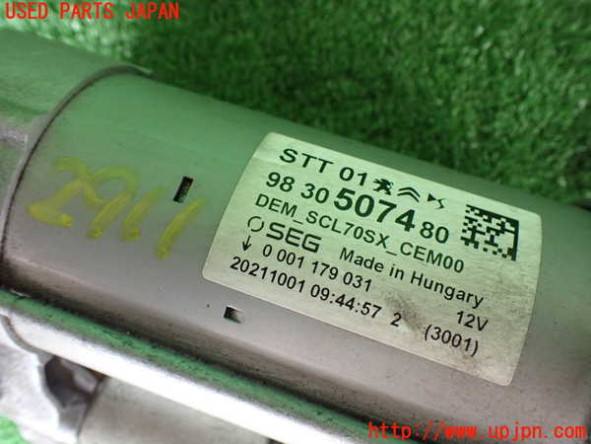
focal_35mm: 30
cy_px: 222
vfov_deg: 46.8
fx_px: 512
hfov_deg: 60.0
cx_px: 296
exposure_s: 1/125
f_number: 2.3
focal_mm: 5.4
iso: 800
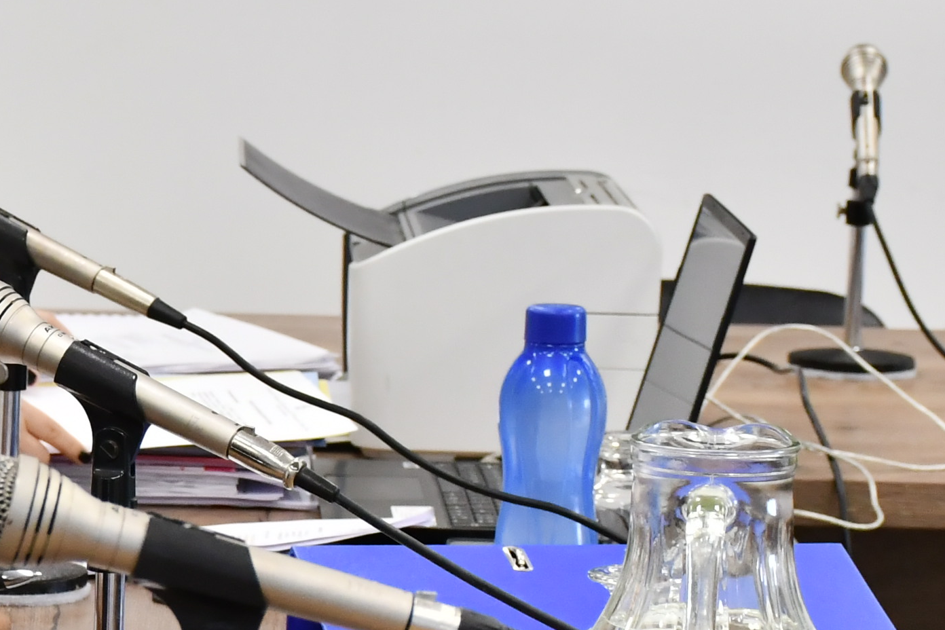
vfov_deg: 7.2
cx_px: -230
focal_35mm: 189
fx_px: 4961
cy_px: 601
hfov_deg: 10.7
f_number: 7.1
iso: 1250
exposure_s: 1/125
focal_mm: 42
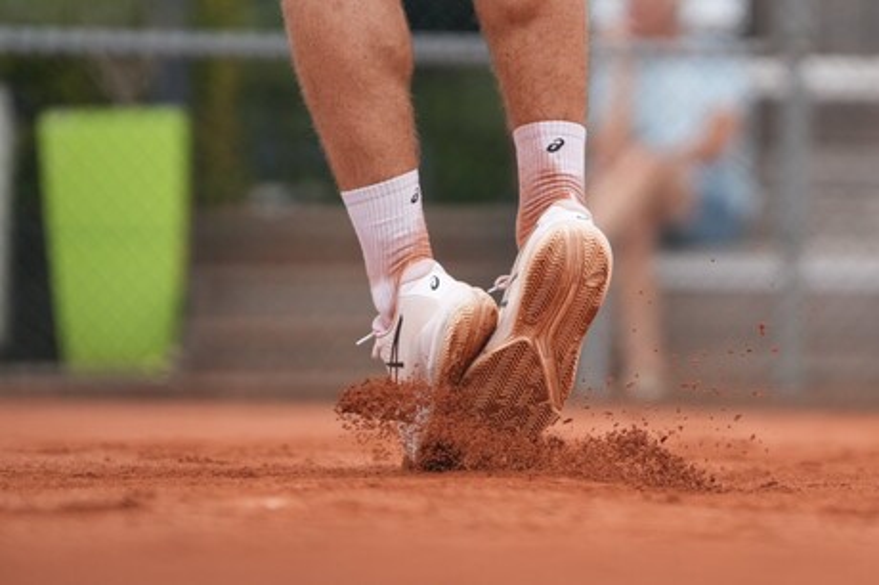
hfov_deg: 10.6
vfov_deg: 7.1
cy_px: 292
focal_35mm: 194
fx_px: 4733
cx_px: 440
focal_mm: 194
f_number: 2.8
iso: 200
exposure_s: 1/2000
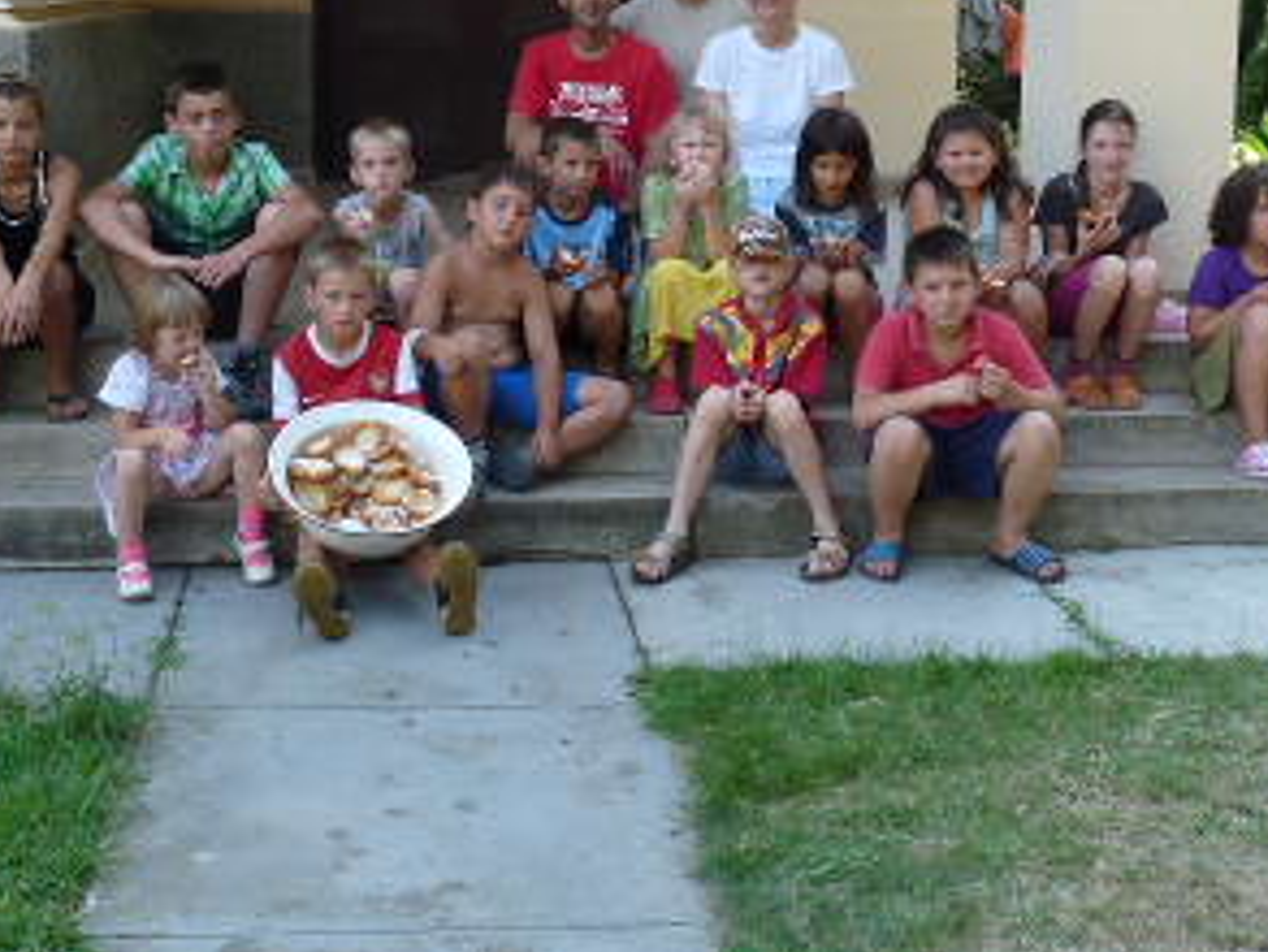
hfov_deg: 32.7
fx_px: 2162
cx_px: 636
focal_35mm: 59
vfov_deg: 24.6
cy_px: 255
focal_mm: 4.8
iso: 100
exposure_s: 1/100
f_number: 3.6
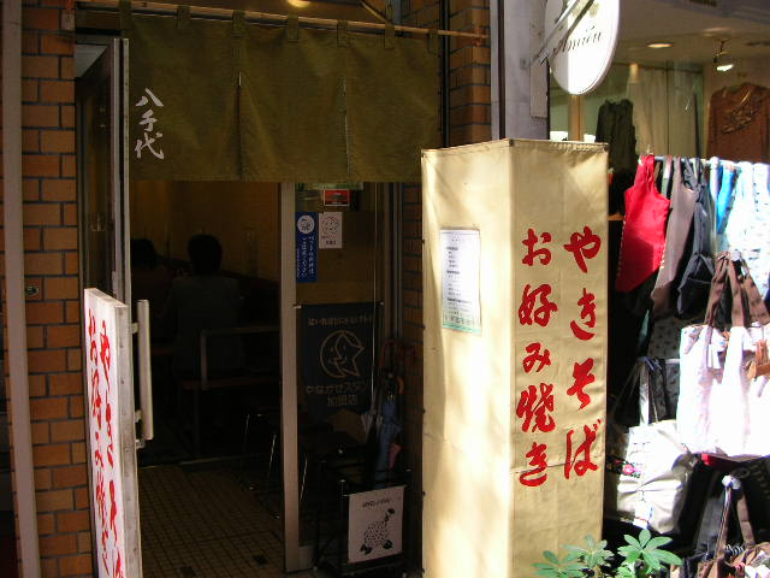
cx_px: 385
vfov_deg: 40.7
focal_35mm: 35
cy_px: 289
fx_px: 779
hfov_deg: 52.6
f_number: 2.8
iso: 50
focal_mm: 5.8
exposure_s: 1/24.2
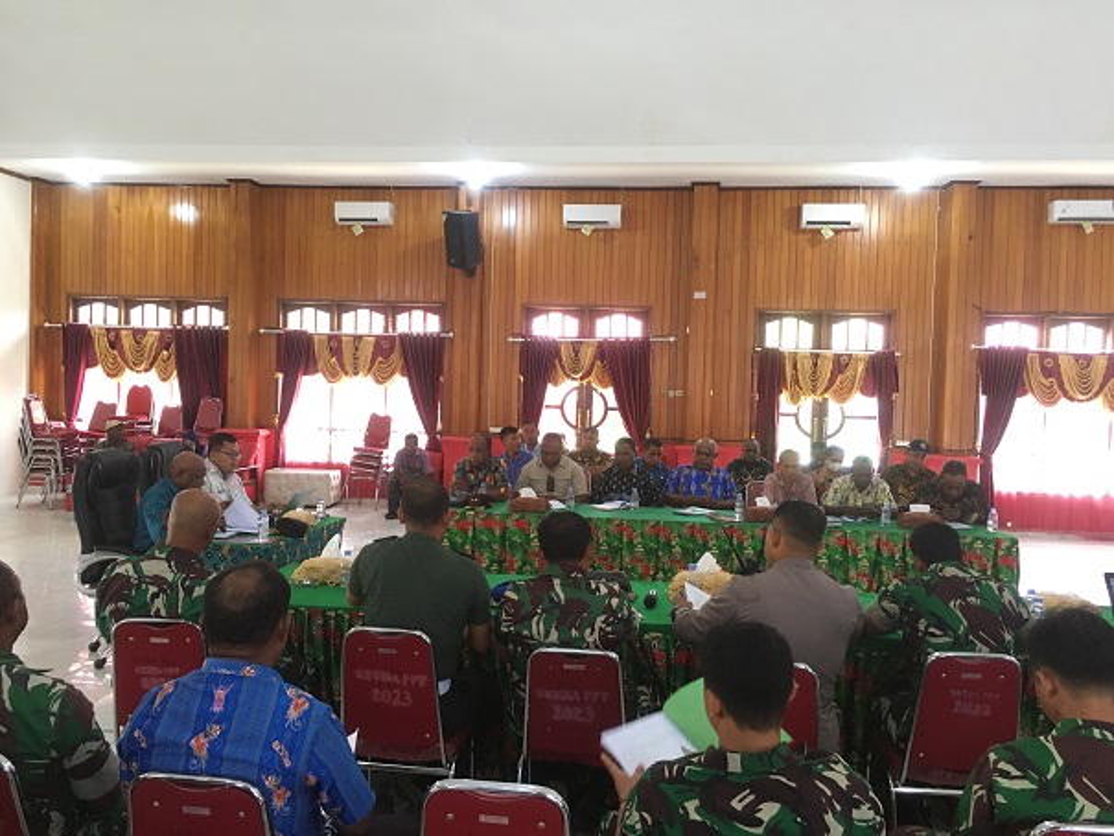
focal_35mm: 29
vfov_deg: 48.2
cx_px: 557
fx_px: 933
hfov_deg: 61.6
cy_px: 418
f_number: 2.2
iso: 200
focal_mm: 4.15
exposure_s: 1/33
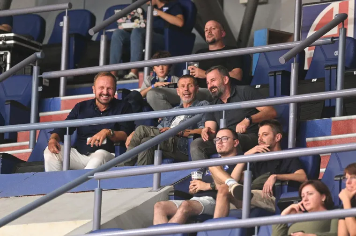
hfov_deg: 6.9
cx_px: 178
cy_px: 118
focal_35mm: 300
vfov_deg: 4.6
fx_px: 2963
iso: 4000
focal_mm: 300
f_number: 2.8
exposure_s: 1/320
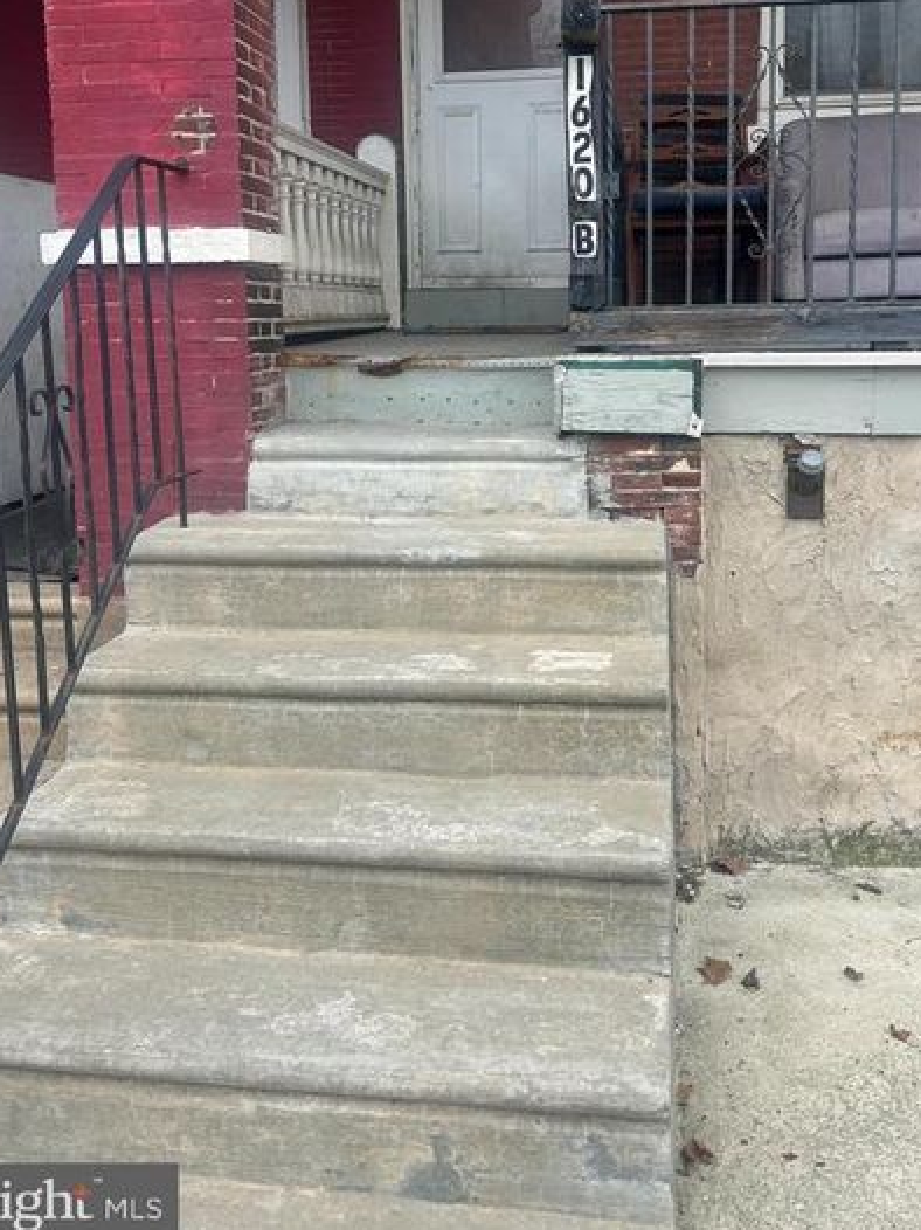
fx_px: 1172
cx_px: 510
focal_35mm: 33
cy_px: 467
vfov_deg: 54.8
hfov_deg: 42.9
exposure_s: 1/949
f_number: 1.5
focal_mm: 5.7
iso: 50
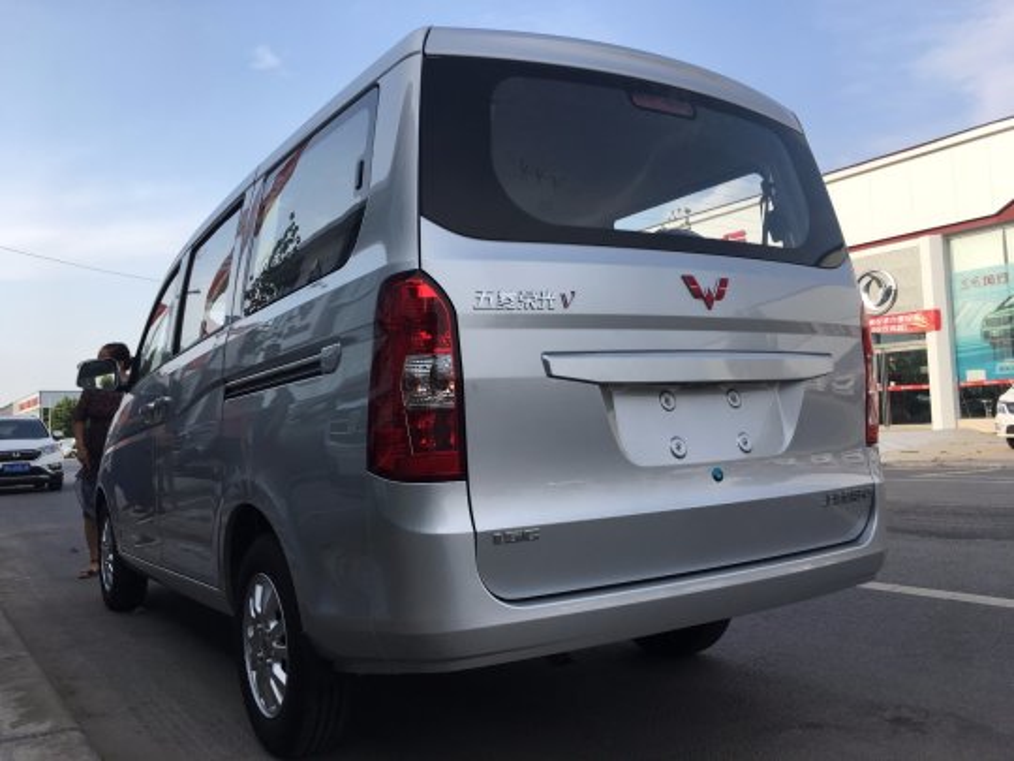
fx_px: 849
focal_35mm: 29
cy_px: 380
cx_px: 507
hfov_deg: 61.7
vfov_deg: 48.2
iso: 25
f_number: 2.2
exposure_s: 1/674
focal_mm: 4.15
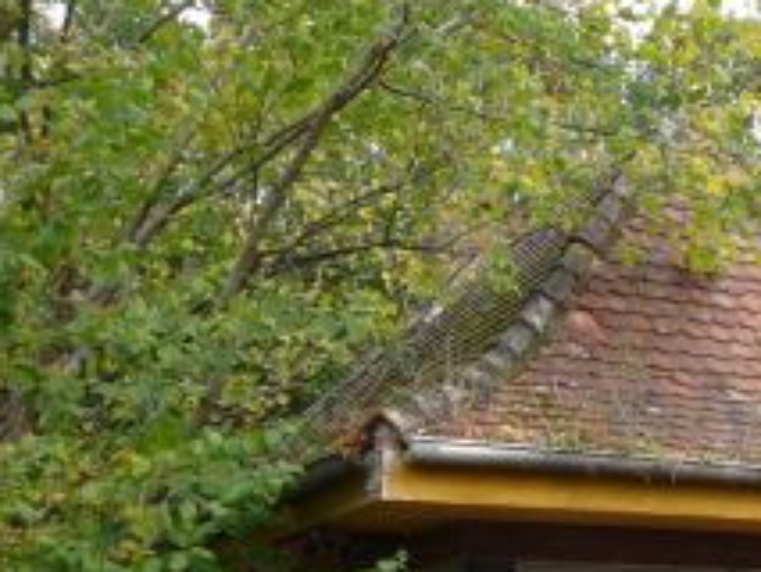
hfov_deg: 26.3
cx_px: 650
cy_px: 622
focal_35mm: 72
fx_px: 1584
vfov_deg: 19.6
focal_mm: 5.2
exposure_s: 1/125
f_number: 4
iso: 100
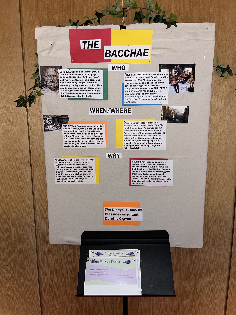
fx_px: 236
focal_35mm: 26
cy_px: 158
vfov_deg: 67.3
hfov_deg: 53.1
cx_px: 118
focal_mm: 5.1
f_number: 1.6
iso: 32
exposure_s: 1/17
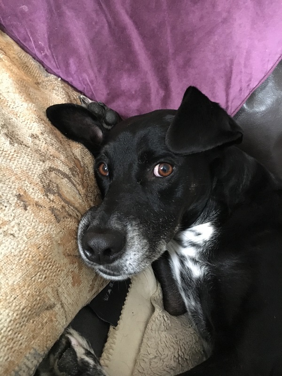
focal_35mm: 29
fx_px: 315
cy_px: 188
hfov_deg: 48.2
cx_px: 141
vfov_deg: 61.7
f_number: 2.2
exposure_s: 1/17
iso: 500
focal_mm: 4.15
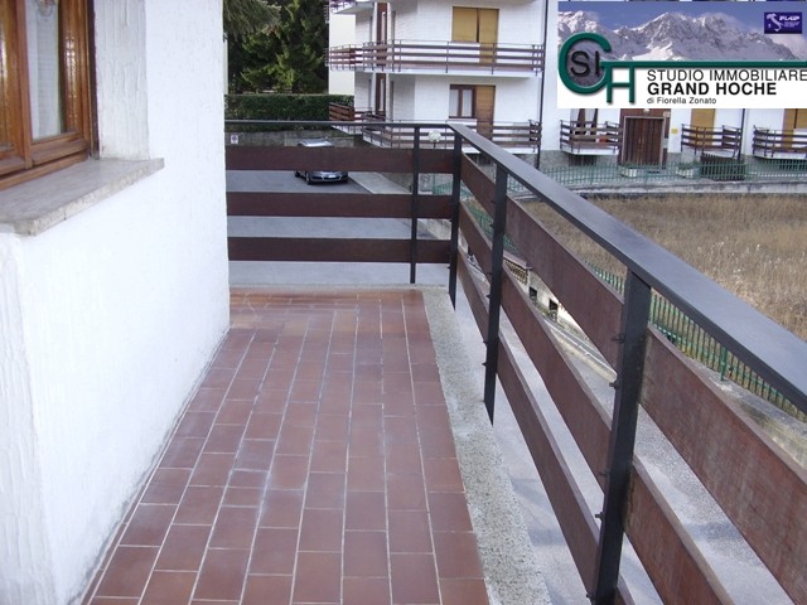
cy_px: 302
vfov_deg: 46.8
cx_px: 404
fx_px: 699
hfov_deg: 60.0
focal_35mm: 30
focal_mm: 5.8
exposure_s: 1/136
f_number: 2.9
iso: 71
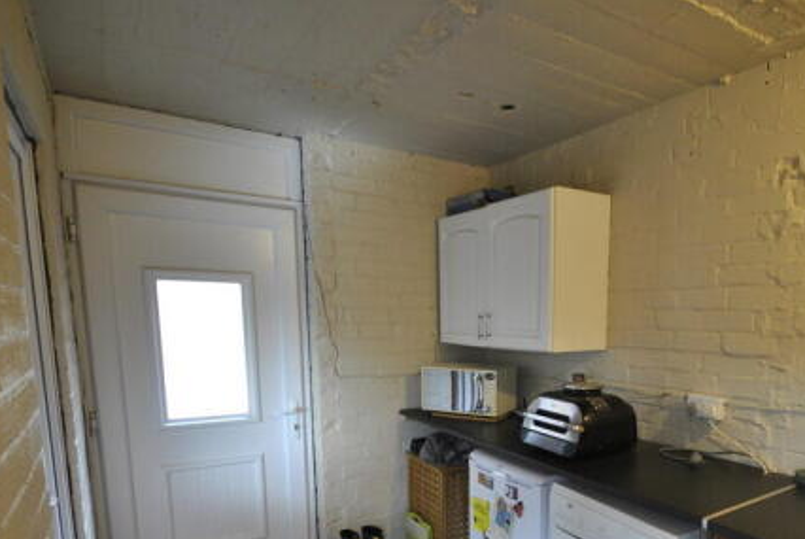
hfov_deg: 74.7
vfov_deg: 53.0
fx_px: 515
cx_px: 505
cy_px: 396
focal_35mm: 23
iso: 400
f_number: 4
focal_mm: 10
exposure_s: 1/15
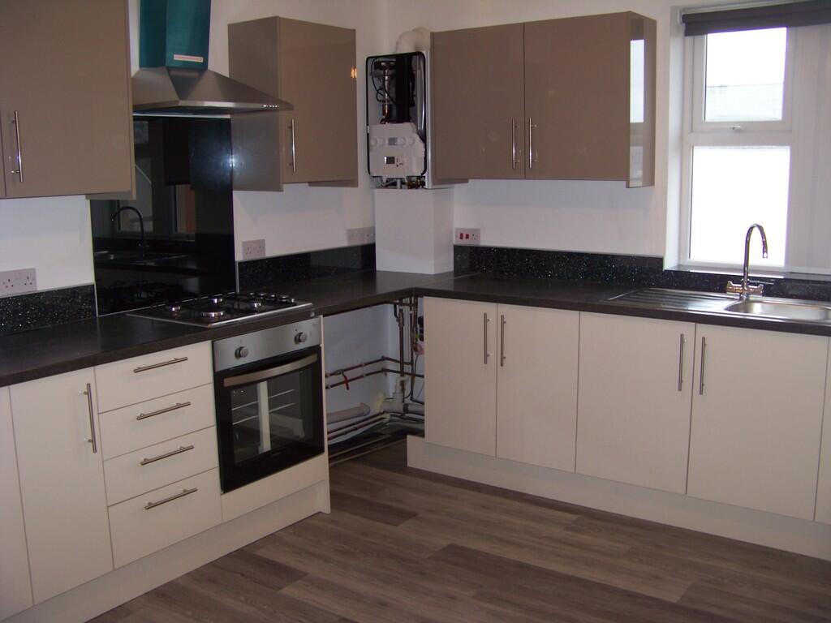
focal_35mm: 36
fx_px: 864
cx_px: 416
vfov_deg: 39.7
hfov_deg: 51.4
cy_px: 312
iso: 64
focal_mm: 5.85
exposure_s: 1/30
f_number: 3.2
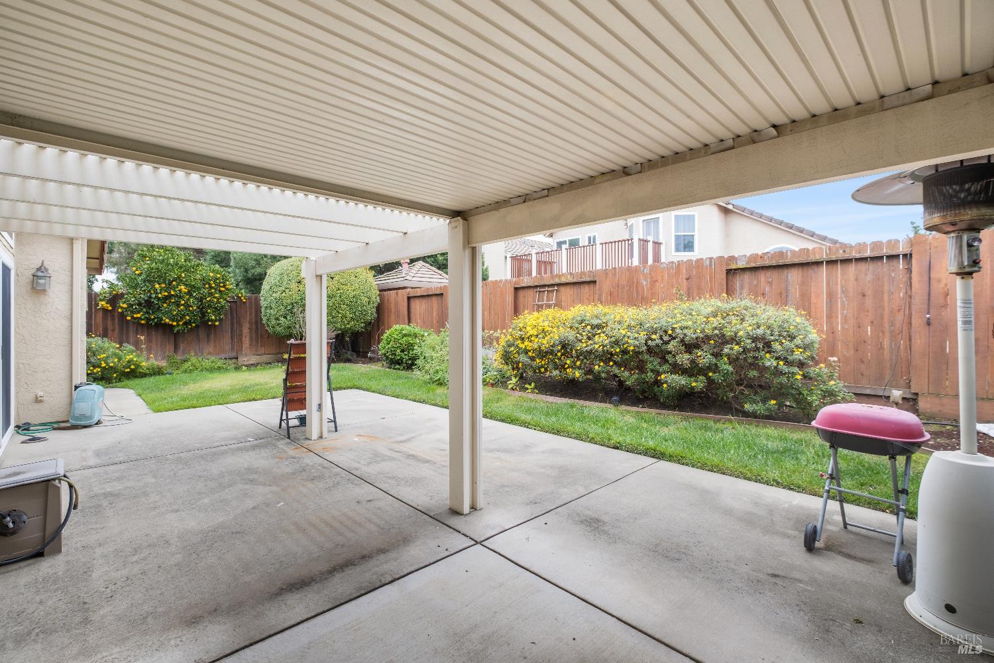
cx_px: 497
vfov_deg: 77.3
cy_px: 332
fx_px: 414
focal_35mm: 15
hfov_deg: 100.4
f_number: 5
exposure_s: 1/25
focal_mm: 10
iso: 160
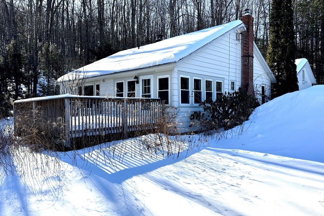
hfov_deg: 69.4
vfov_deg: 49.5
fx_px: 234
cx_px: 157
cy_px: 103
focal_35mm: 26
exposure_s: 1/3096
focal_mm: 6.76
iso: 80
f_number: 1.78
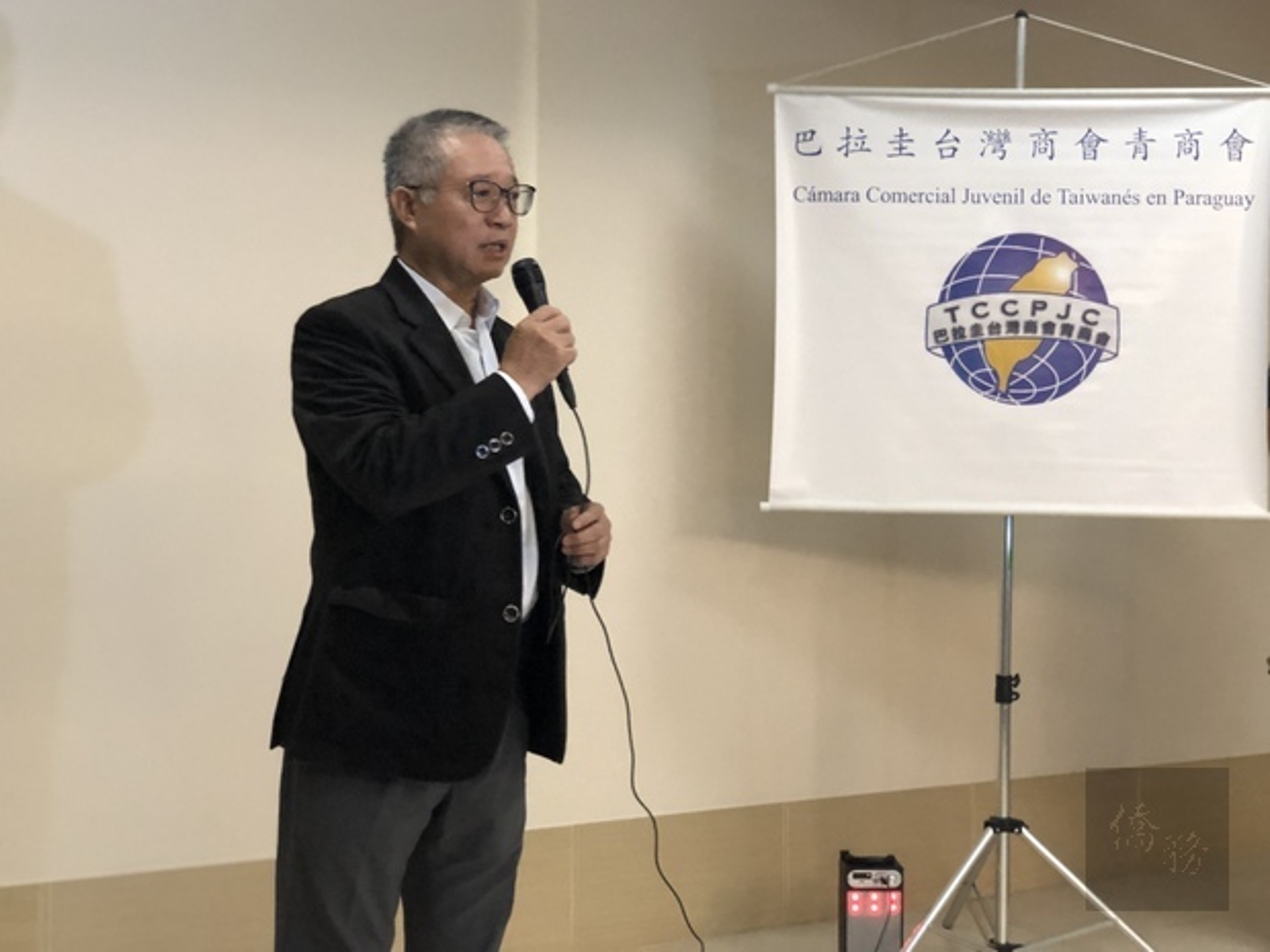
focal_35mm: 52
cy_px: 476
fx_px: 1908
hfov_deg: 36.8
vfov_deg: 28.0
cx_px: 635
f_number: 2.4
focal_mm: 6
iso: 160
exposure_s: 1/20
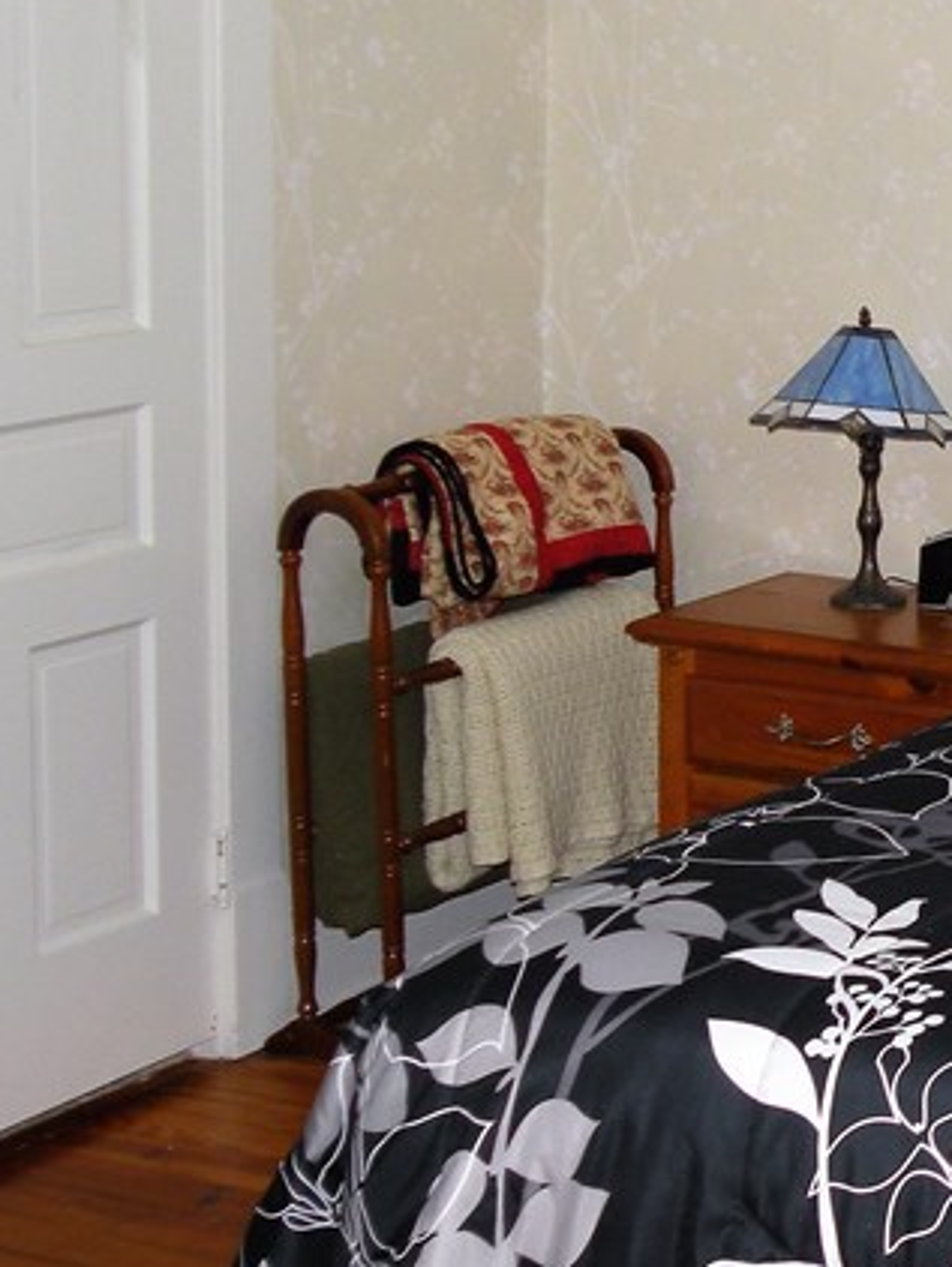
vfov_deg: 24.3
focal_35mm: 80
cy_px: 405
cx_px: 1369
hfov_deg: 16.9
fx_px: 2931
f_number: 3.2
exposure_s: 1/60
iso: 64
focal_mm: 5.8
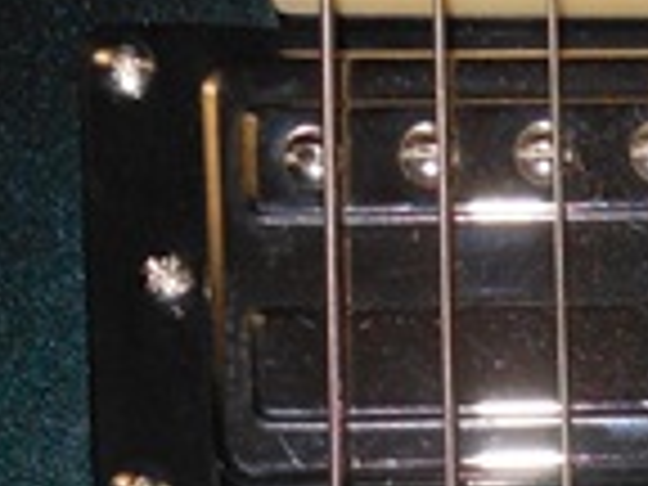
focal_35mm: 120
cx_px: 718
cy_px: 954
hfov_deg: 15.9
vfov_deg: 11.2
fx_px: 2246
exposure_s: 1/25
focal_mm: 4.5
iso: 200
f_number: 10.2
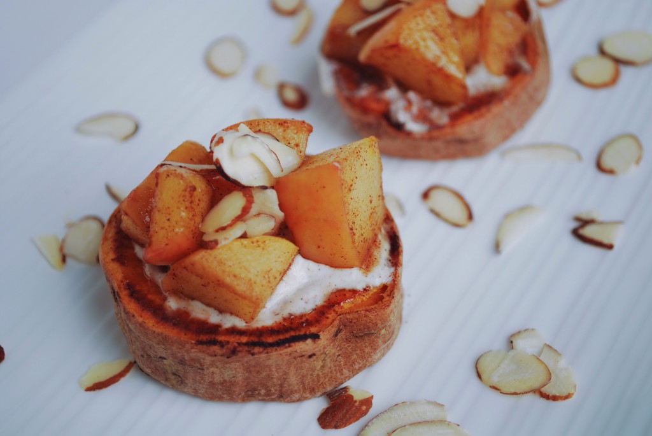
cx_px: 326
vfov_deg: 20.2
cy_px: 218
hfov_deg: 29.8
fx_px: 1224
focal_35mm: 68
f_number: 5.3
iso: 100
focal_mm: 45
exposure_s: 1/13
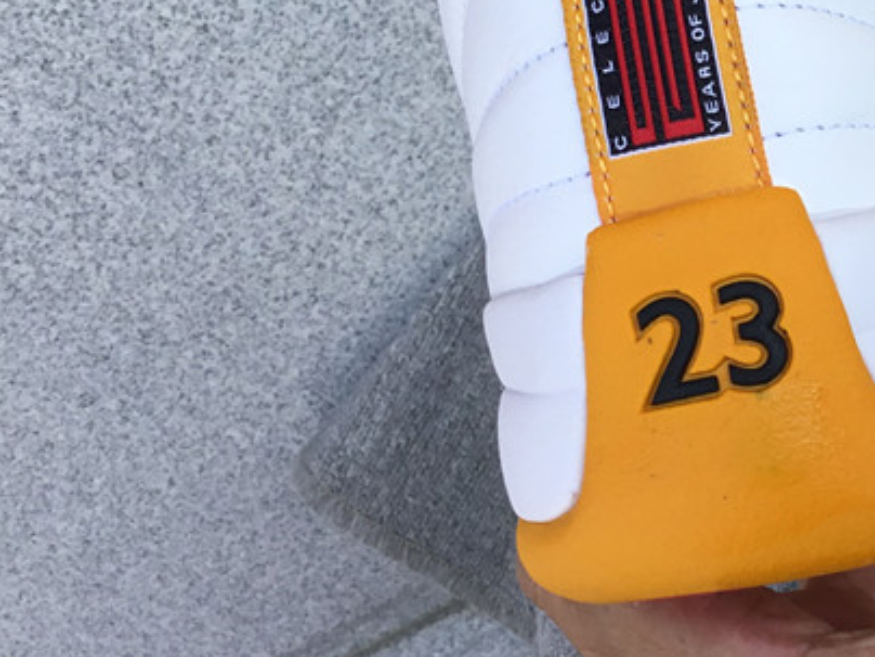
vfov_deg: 20.8
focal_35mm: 69
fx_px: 1744
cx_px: 849
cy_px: 47
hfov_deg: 26.8
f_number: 2.4
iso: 25
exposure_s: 1/384
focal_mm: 3.3
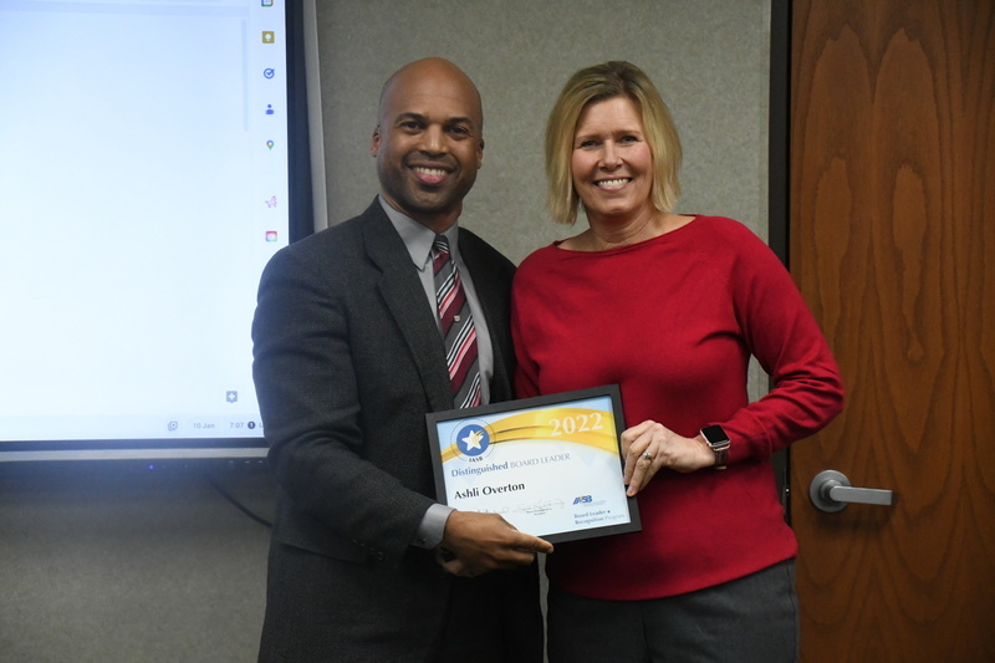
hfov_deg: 19.5
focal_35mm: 105
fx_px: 2901
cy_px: 332
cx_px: 498
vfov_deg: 13.0
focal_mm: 70
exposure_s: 1/640
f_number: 5
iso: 6400
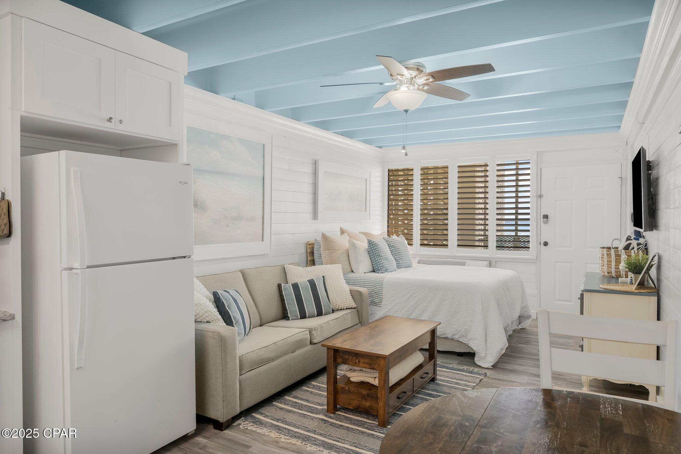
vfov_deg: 55.9
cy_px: 227
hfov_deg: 77.1
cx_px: 340
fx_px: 427
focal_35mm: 23
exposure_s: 1/10
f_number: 8
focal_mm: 22.6
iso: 400
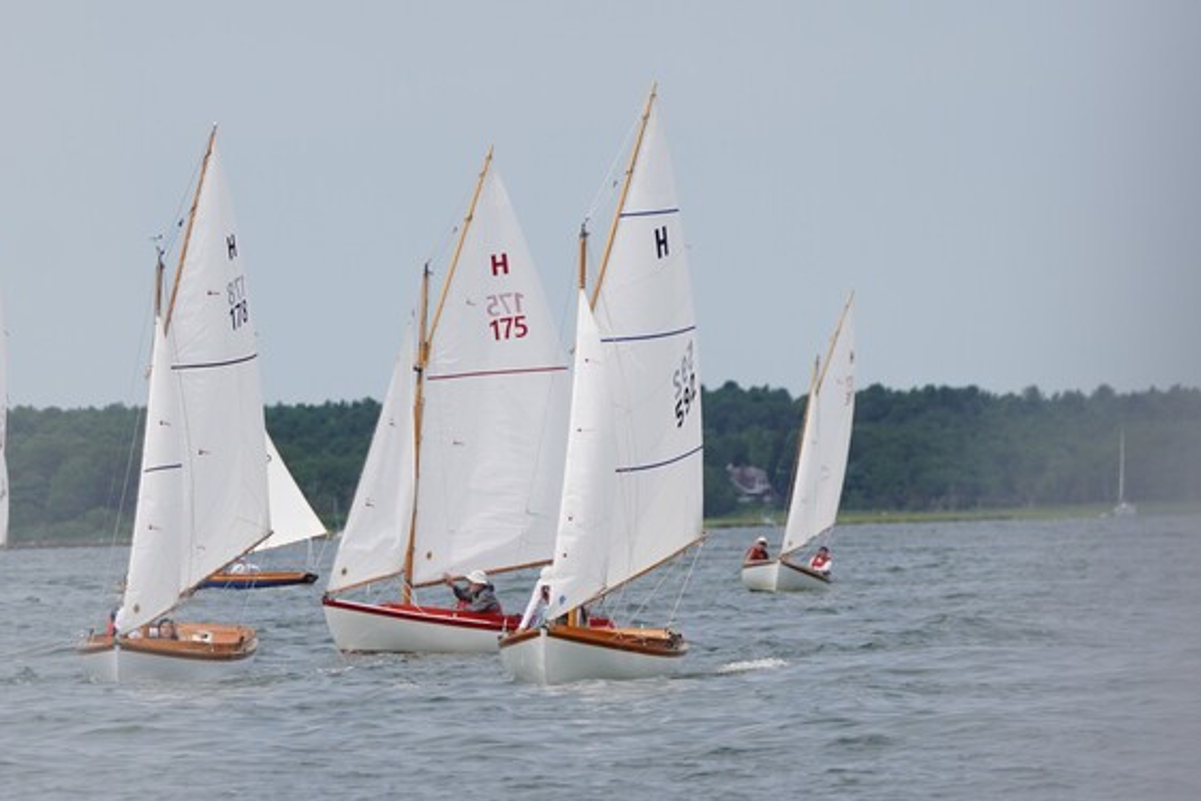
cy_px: 330
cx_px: 359
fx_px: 16517
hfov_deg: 4.2
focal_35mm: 495
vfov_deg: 2.8
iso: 160
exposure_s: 1/1250
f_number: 5.6
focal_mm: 232
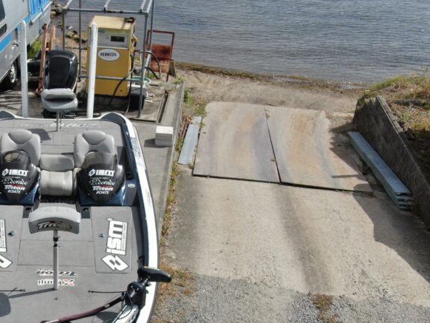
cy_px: 225
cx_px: 62
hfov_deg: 35.7
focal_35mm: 51
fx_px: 634
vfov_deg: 28.3
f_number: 3
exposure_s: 1/1600
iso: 100
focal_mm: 5
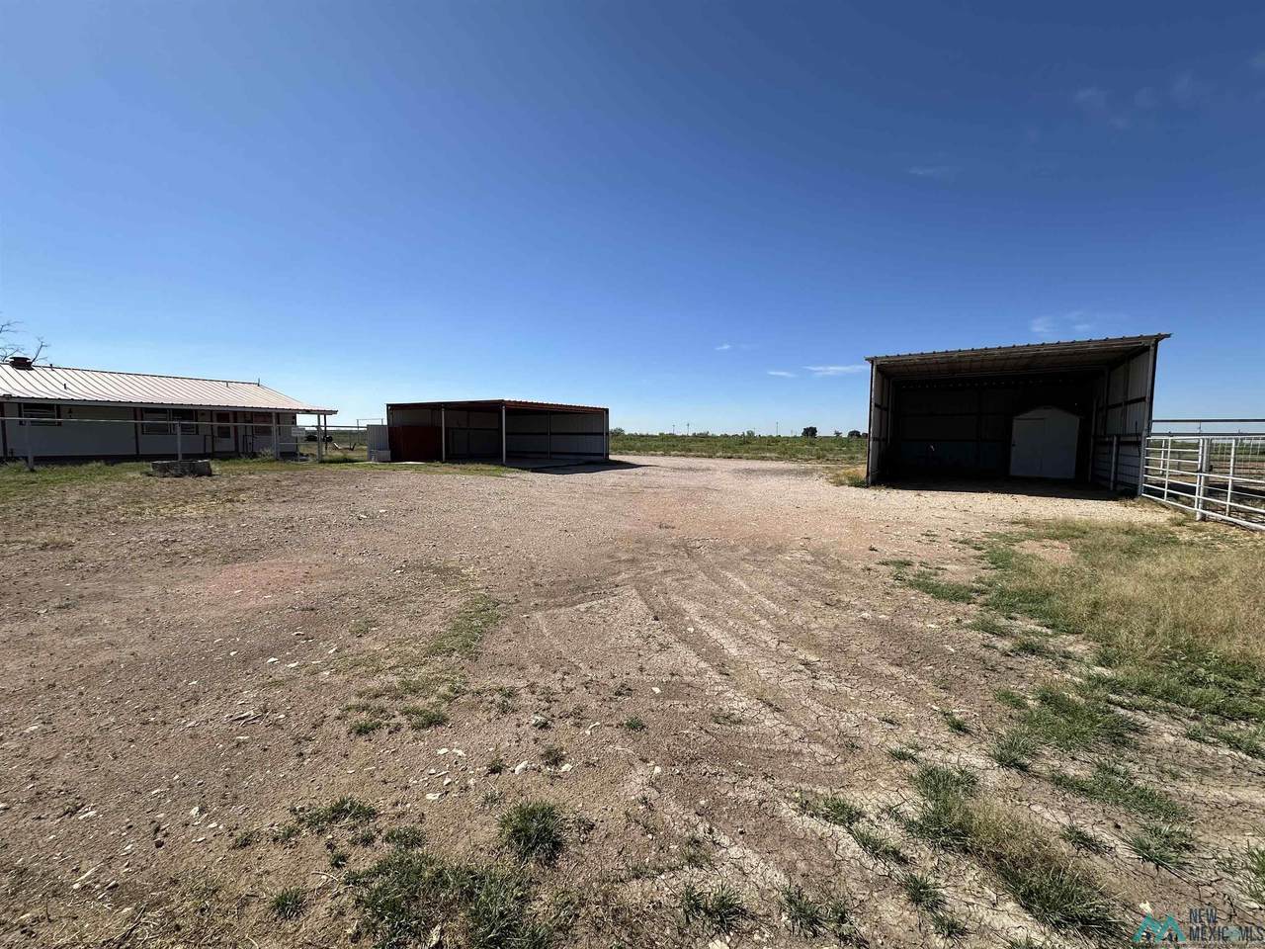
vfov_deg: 85.7
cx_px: 632
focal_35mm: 14
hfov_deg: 102.1
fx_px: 512
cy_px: 474
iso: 50
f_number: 2.2
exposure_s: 1/3040
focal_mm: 2.22
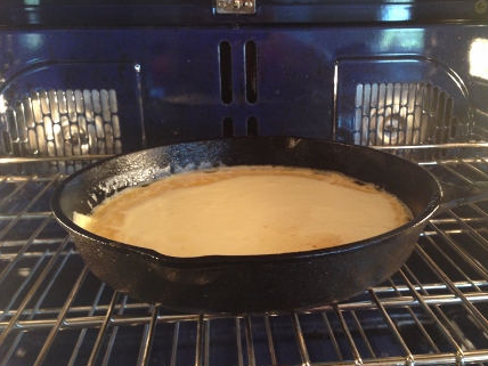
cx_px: 273
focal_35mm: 37
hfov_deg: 50.0
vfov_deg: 38.7
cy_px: 177
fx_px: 522
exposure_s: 1/20
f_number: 2.4
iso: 100
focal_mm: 4.12
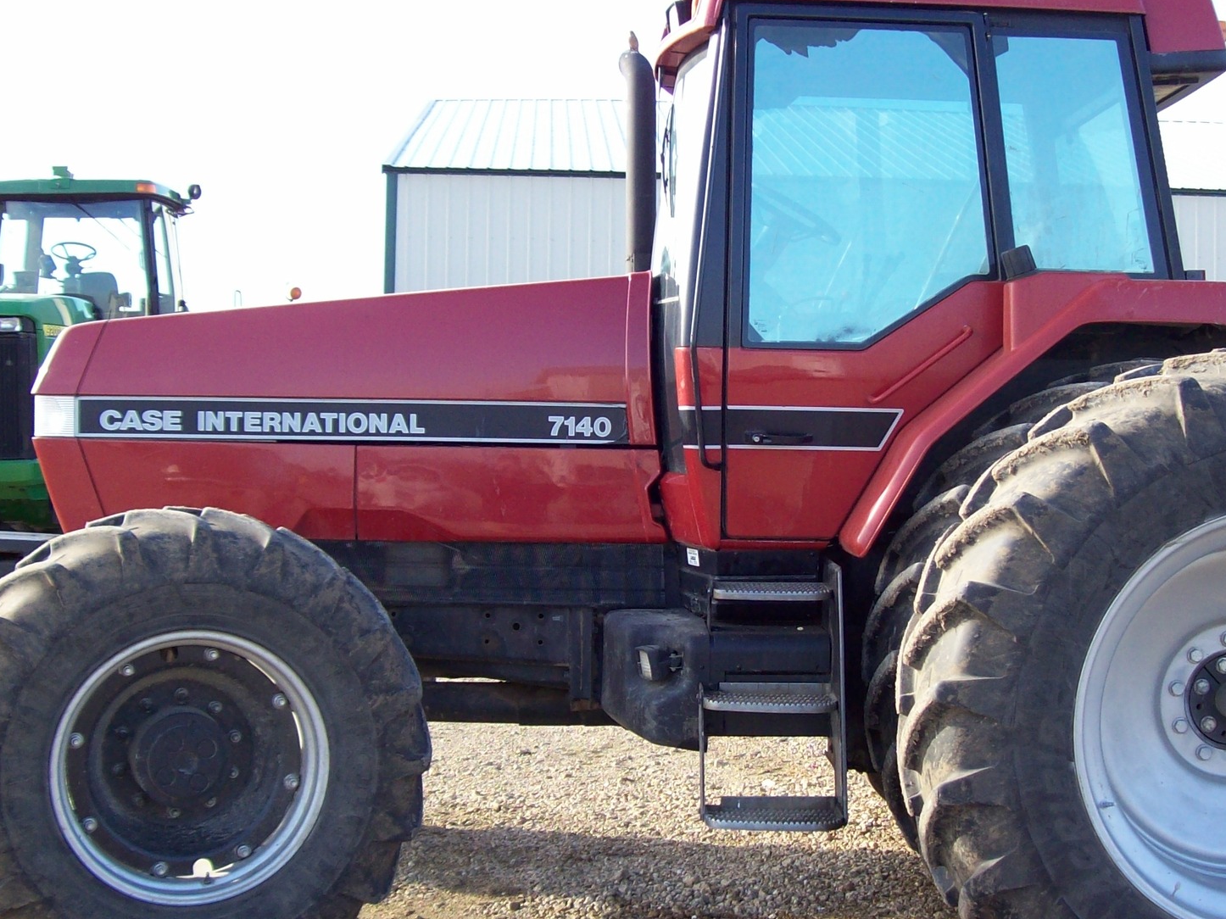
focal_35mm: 51
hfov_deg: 37.4
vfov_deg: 28.5
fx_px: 1806
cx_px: 712
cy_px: 485
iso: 80
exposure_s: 1/213
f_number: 2.7
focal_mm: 6
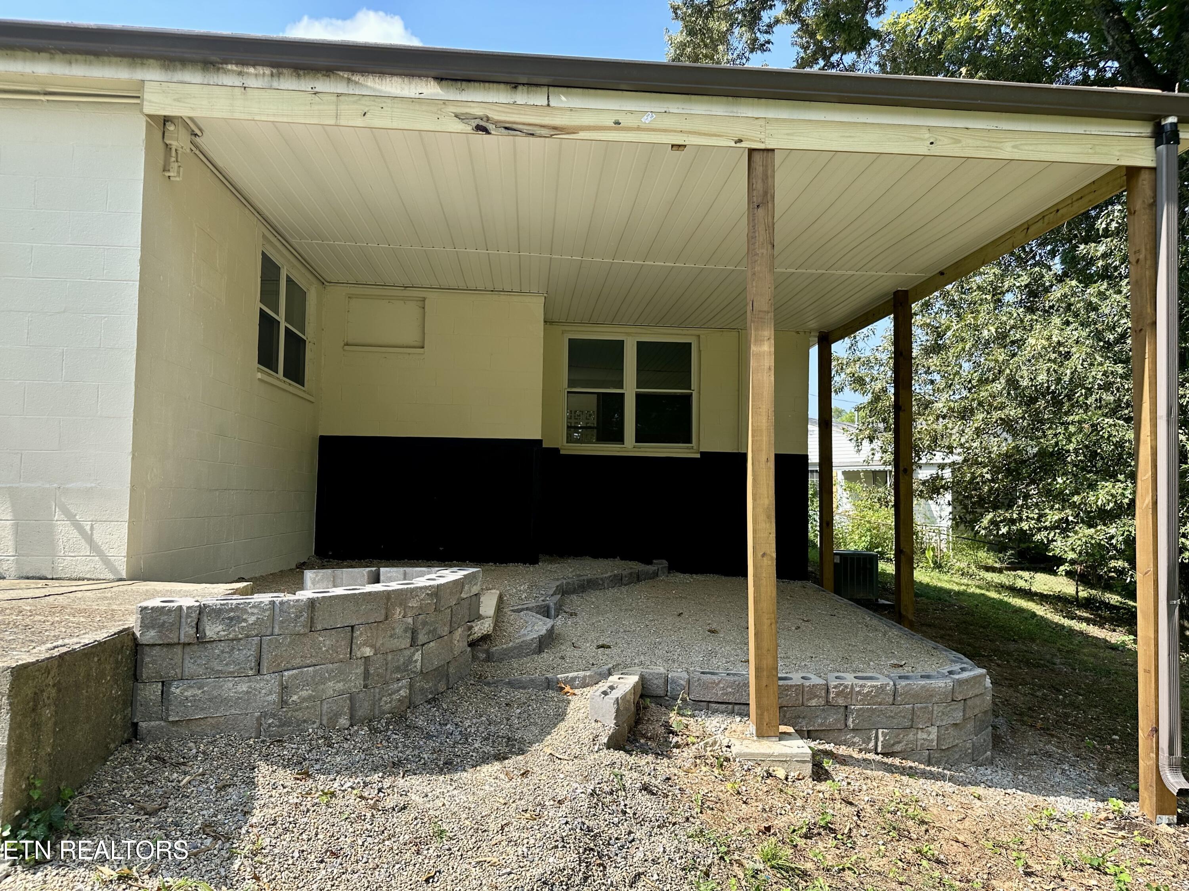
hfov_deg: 71.6
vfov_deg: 56.8
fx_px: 824
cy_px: 446
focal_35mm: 24
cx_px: 594
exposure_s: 1/1029
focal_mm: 6.86
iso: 80
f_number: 1.78
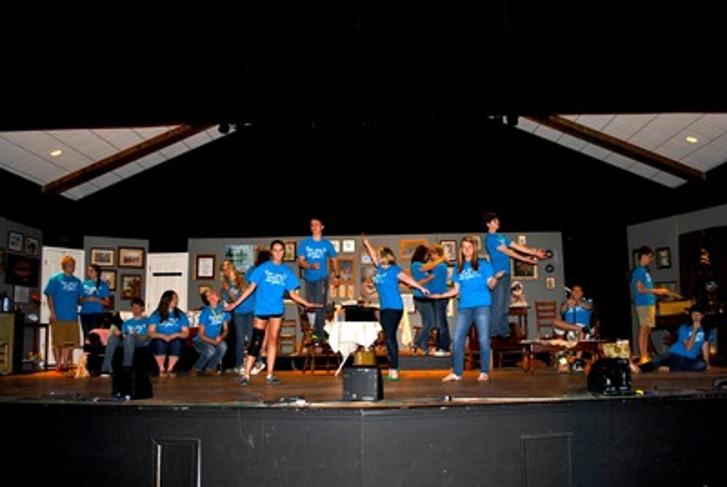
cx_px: 364
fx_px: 607
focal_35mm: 30
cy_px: 244
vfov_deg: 43.7
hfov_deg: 61.9
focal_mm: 20
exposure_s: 1/60
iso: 200
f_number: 4
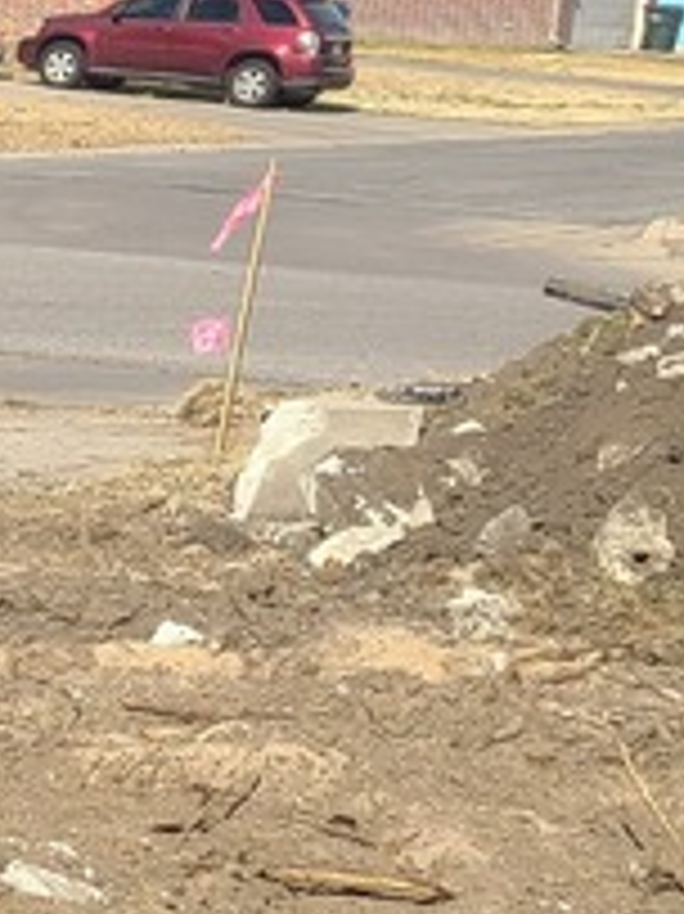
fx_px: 3455
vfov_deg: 15.0
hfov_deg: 10.0
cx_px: -940
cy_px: 693
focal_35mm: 131
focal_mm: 5.4
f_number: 1.8
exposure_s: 1/2198
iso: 40
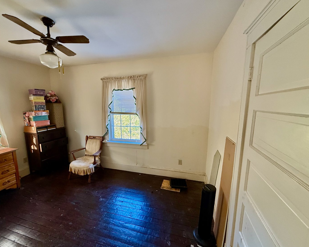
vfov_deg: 84.1
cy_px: 126
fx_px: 137
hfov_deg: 96.7
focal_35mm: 15
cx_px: 146
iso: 400
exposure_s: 1/60
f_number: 2.2
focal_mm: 2.22
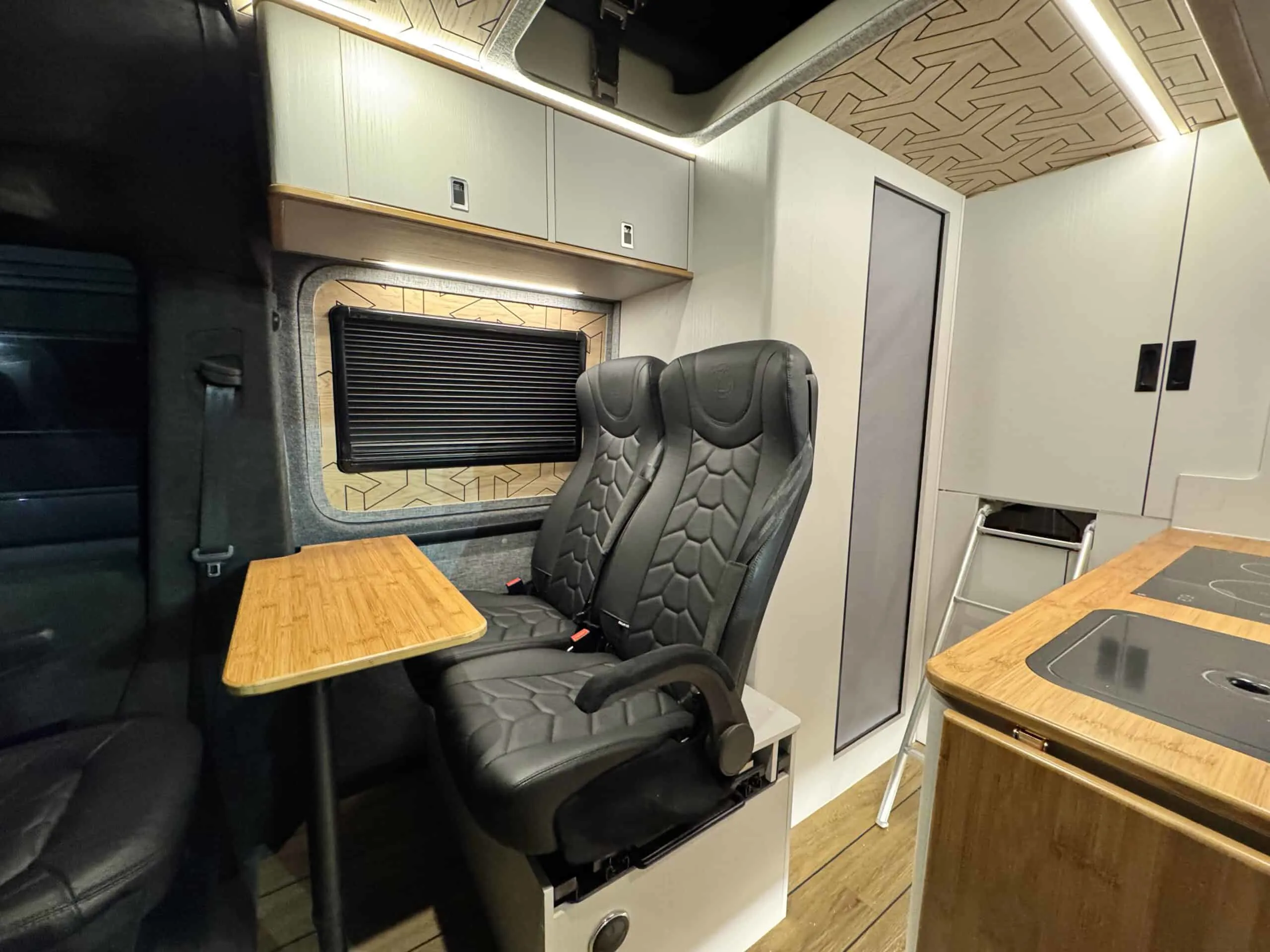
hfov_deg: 102.1
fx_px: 514
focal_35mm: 14
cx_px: 635
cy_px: 476
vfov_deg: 85.7
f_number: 2.2
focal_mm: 2.22
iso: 640
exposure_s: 1/50
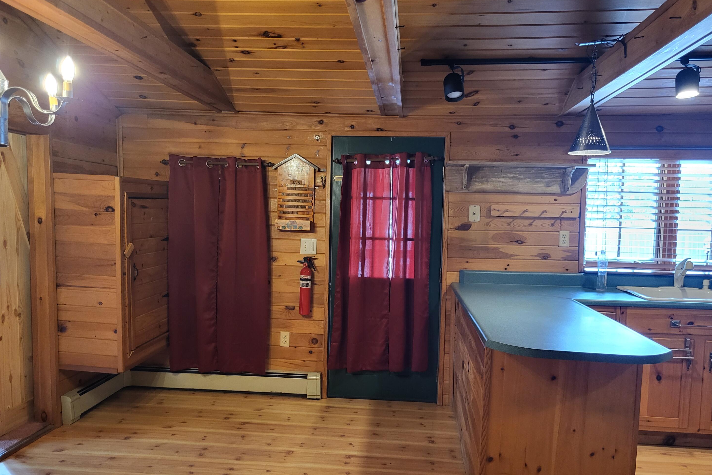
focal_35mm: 28
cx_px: 366
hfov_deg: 65.5
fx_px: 554
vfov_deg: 46.3
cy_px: 262
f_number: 1.8
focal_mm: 5.4
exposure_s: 1/40
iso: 400
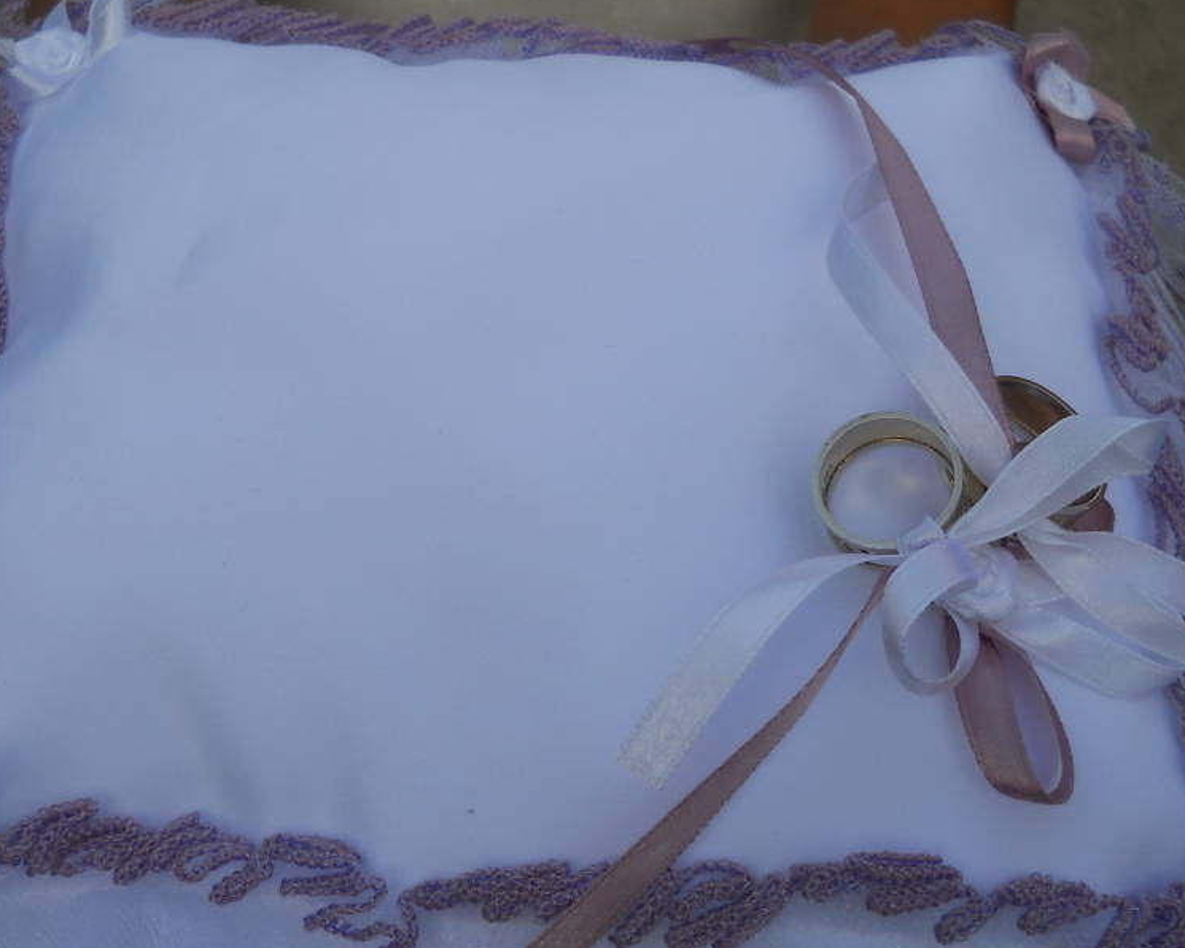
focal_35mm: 55
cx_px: 566
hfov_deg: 34.1
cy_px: 485
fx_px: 1929
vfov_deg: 27.6
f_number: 3.1
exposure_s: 1/320
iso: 80
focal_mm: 6.72
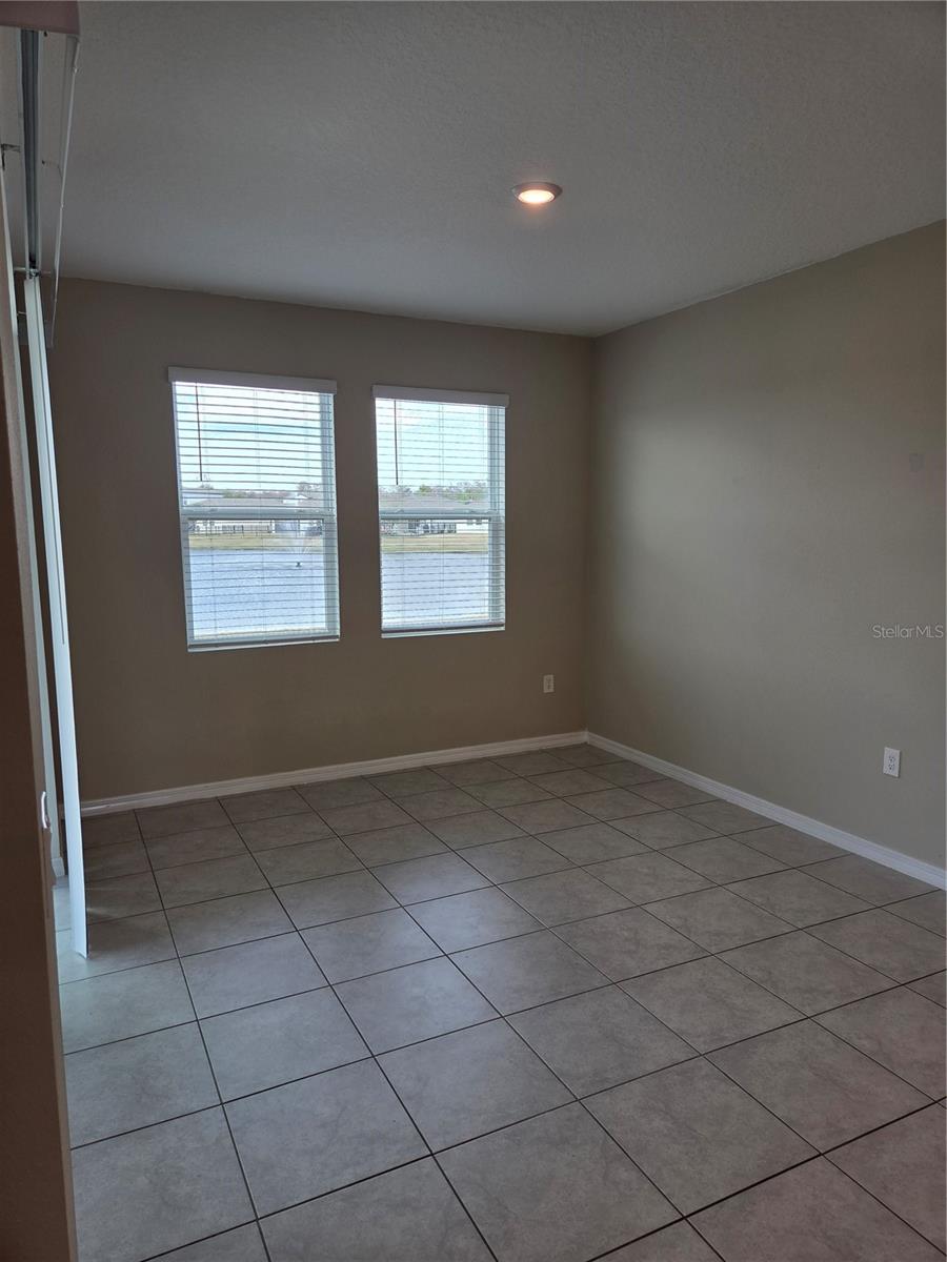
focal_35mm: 23
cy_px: 631
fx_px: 839
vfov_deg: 73.9
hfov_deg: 58.9
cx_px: 474
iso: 25
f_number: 1.8
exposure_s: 1/120
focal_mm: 5.4
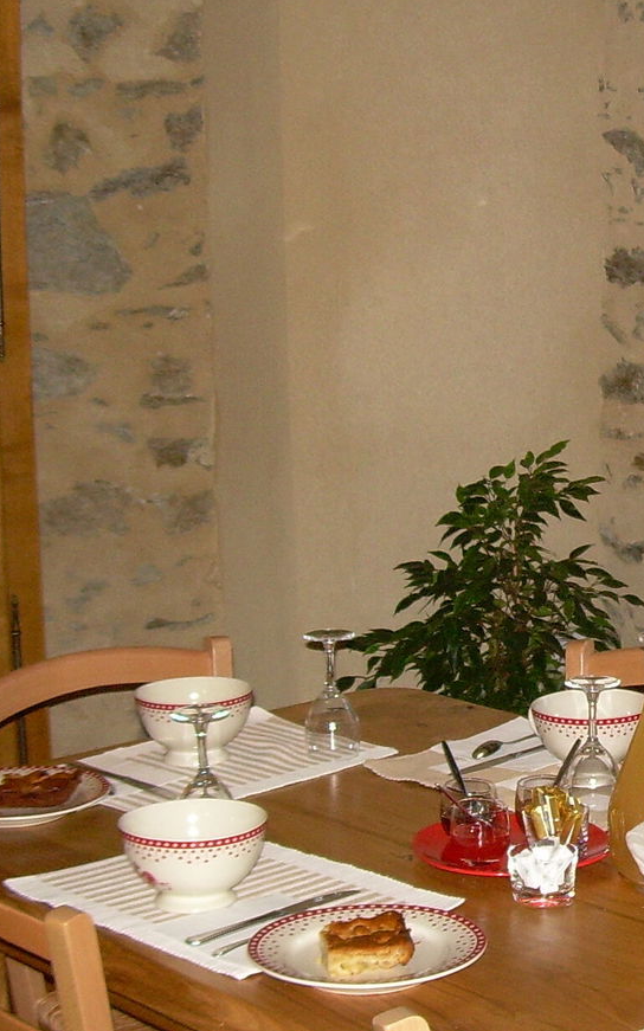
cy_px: 471
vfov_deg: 27.8
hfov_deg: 17.2
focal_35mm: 74
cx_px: 655
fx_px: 2079
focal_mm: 6.3
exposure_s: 1/60
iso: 168
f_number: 2.8
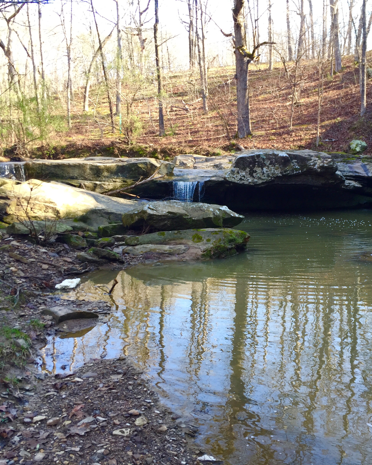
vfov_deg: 47.9
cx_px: 234
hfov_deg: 38.9
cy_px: 232
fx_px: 523
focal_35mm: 38
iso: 32
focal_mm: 4.15
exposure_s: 1/120
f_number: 2.2
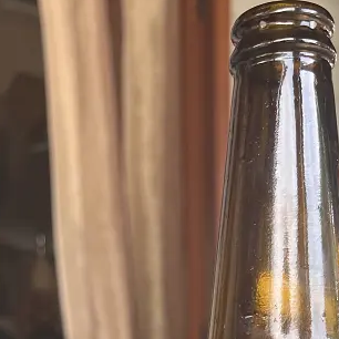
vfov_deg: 19.4
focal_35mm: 77
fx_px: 853
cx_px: 123
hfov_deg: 22.4
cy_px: 517
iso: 64
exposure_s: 1/122
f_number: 1.6
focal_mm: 5.1
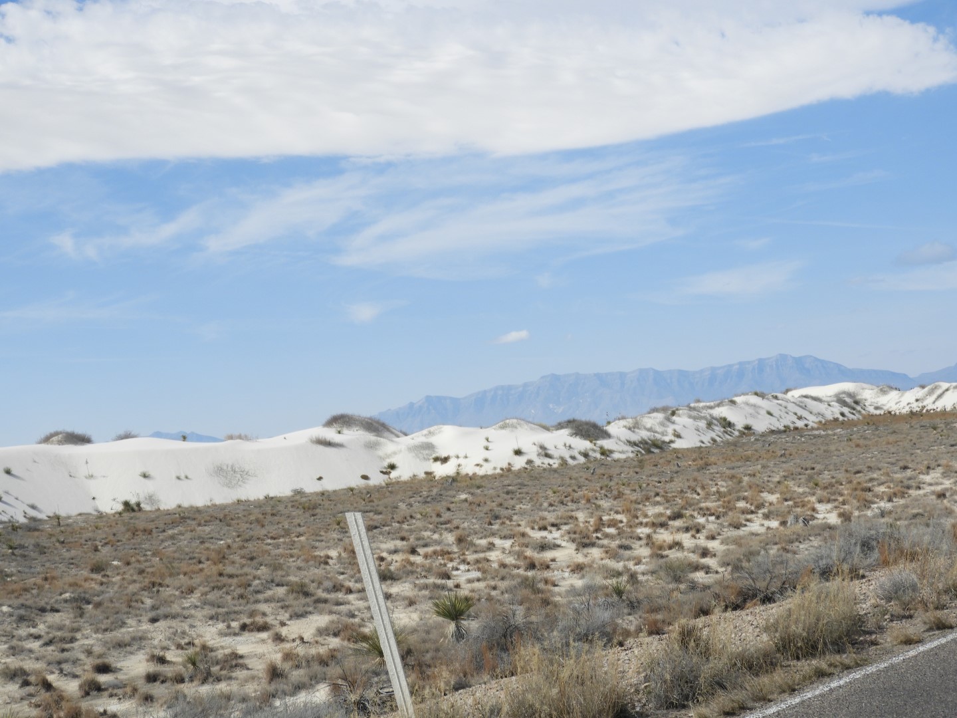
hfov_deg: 32.2
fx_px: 1659
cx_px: 478
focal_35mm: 60
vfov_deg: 24.4
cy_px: 359
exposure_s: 1/1600
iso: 100
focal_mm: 10.7
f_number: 4.2
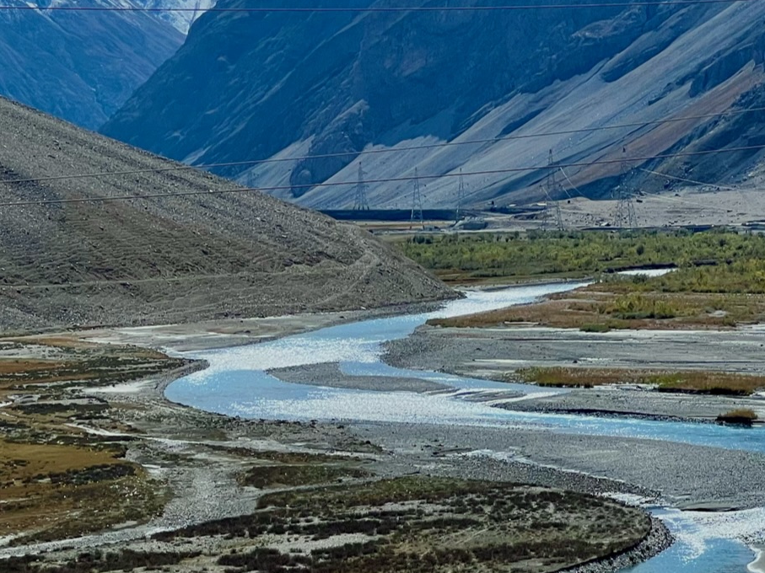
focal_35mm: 174
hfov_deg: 11.4
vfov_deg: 8.5
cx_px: 296
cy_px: 265
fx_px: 3845
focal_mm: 9
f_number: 2.8
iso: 32
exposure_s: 1/1376
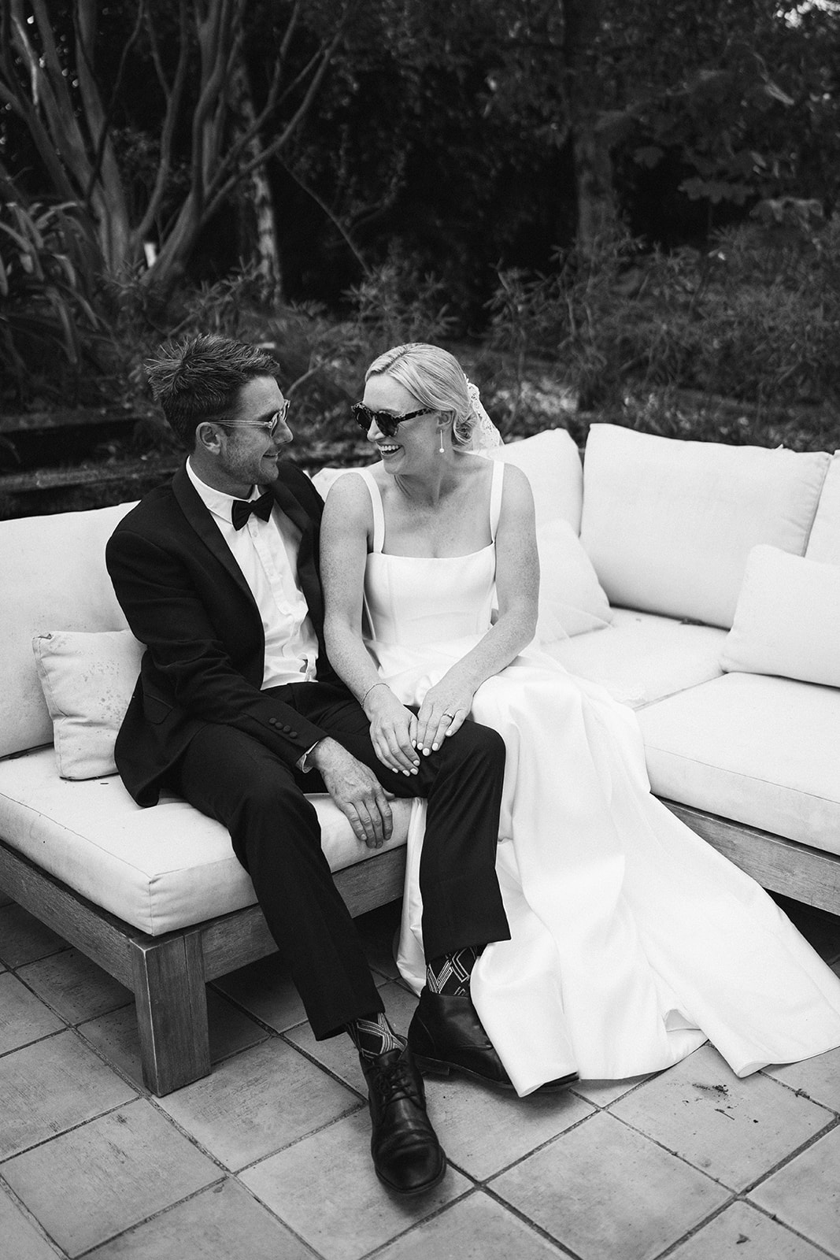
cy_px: 630
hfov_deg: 37.9
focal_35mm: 35
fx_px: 1225
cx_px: 420
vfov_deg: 54.4
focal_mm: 35
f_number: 1.4
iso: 400
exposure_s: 1/4000
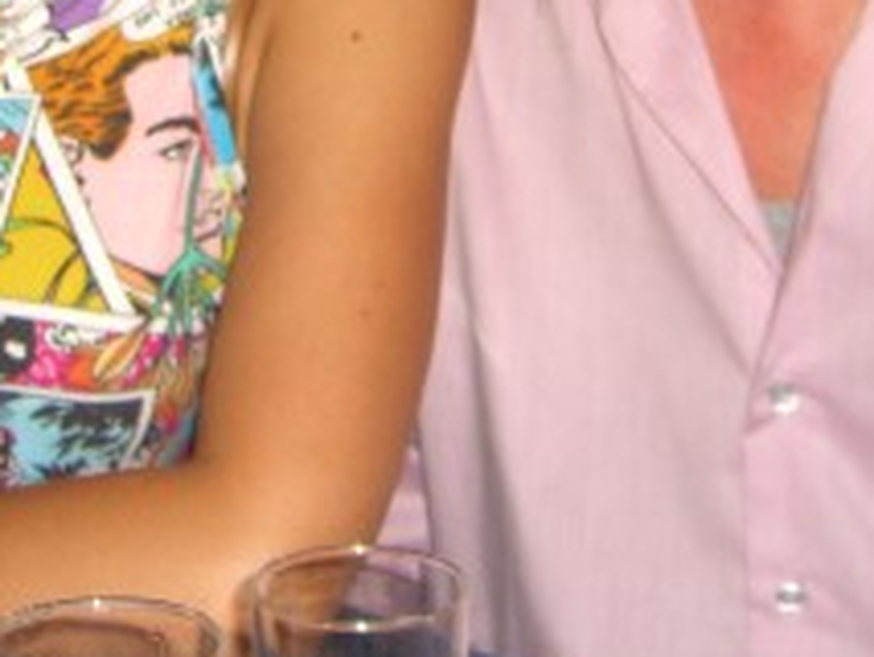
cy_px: -201
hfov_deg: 18.4
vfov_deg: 13.3
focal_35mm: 107
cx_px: 373
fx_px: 2703
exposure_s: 1/60
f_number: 2.8
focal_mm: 7.9
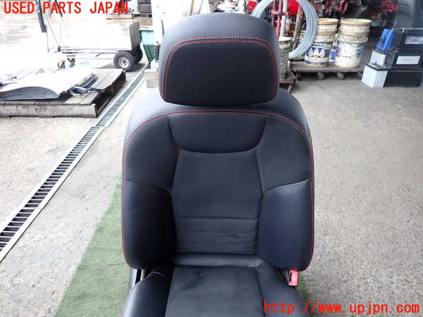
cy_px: 158
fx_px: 305
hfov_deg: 69.4
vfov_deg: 54.9
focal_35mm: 25
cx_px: 212
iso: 100
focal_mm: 4.5
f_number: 2
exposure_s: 1/100
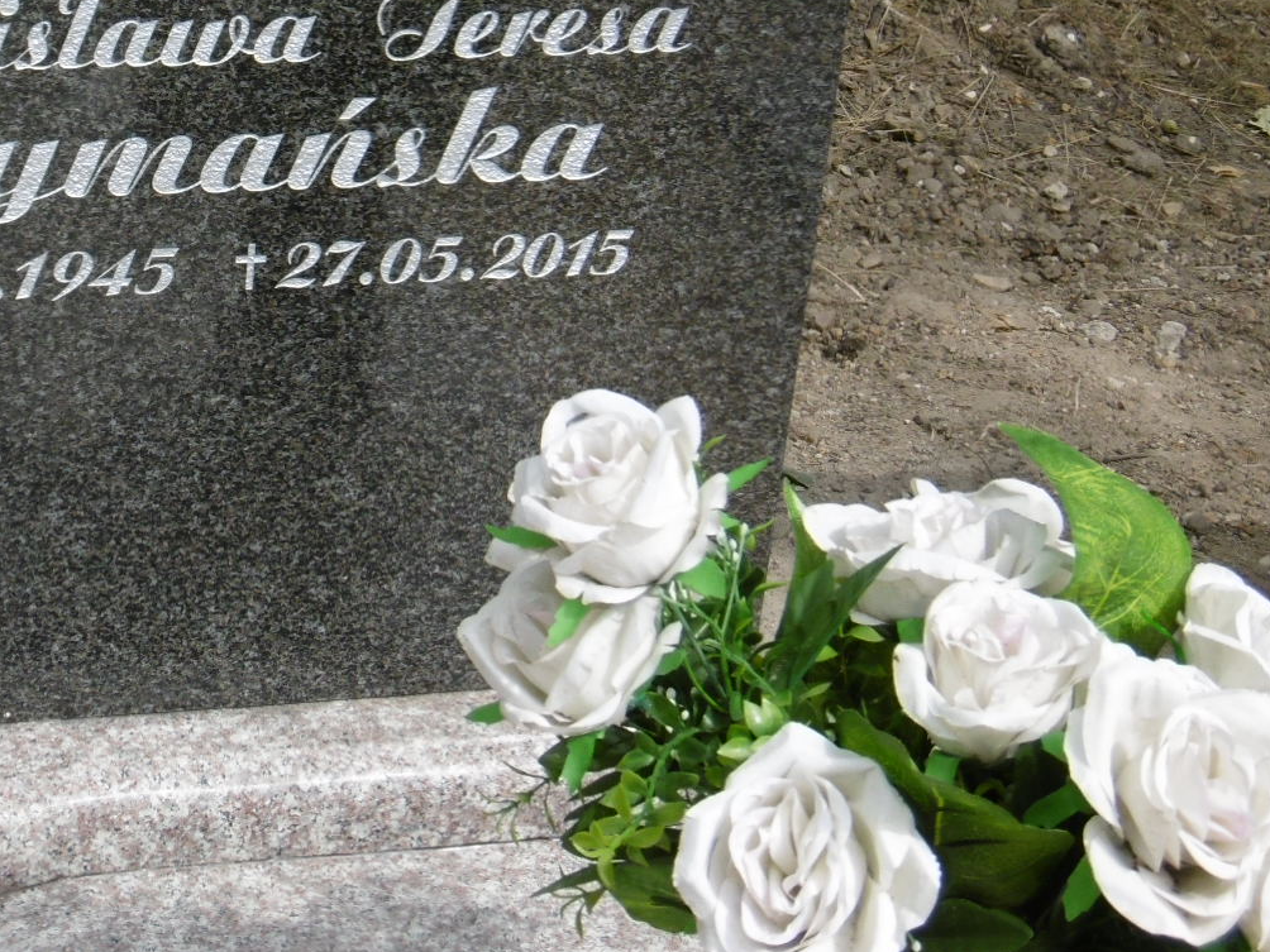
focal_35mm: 104
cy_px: 128
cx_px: 180
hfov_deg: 18.6
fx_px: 3816
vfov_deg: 14.1
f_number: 4
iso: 100
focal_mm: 9.2
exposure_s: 1/500
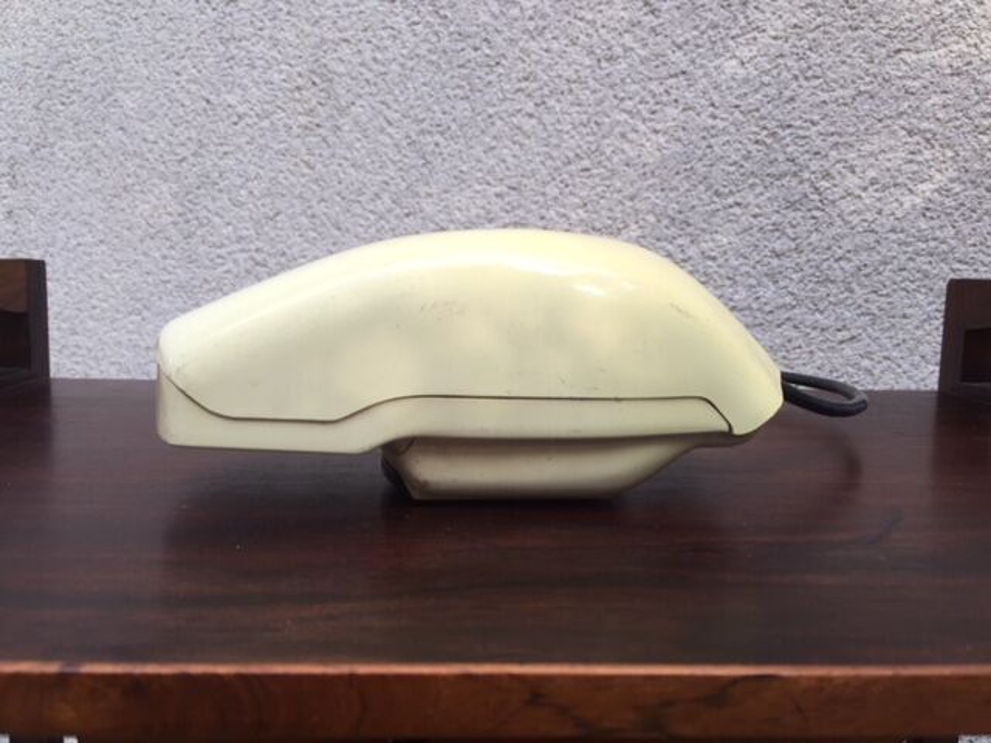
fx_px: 830
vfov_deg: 48.2
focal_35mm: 29
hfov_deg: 61.7
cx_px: 496
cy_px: 372
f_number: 2.2
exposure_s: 1/100
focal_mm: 4.15
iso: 32
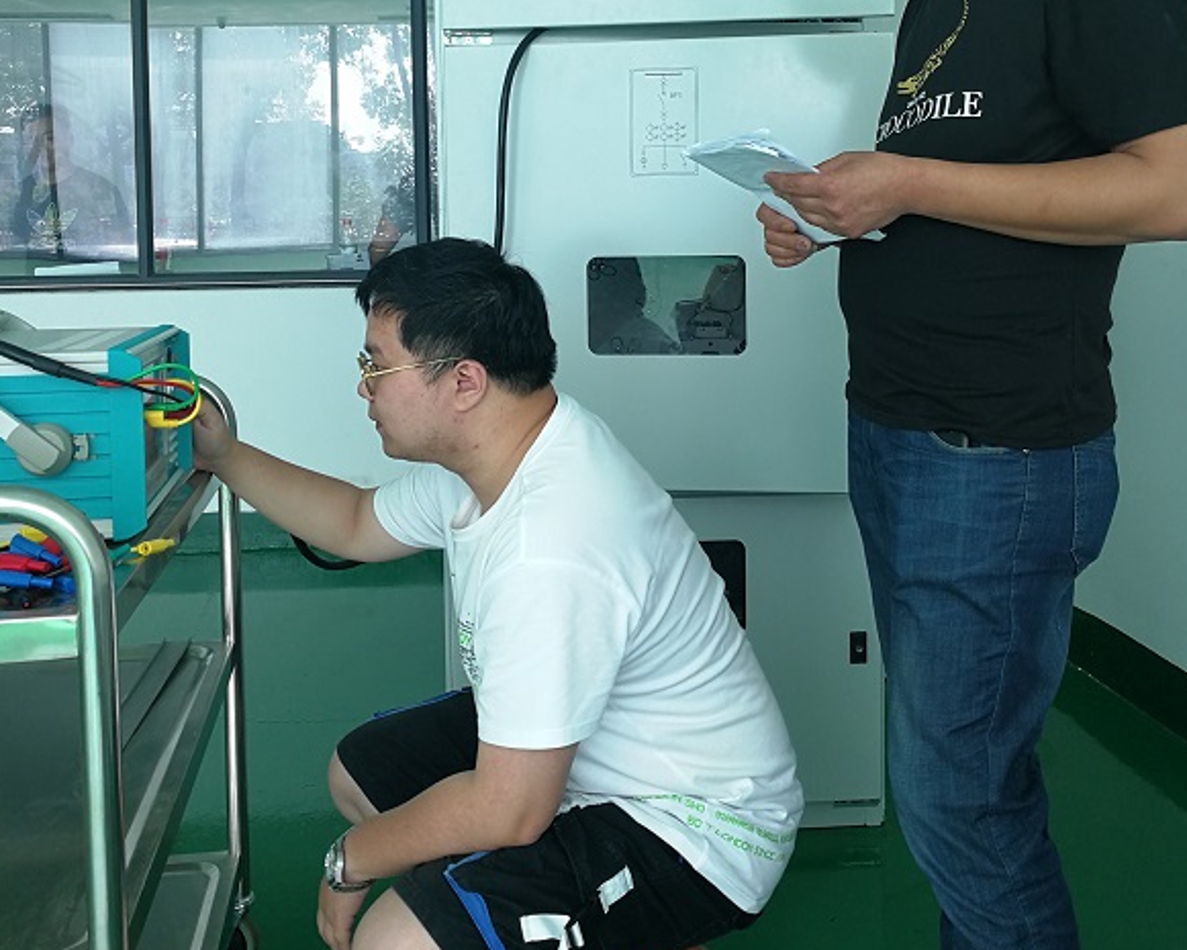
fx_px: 1265
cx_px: 599
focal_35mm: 36
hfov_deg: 50.3
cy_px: 278
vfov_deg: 40.4
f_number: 2.2
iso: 80
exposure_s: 1/50
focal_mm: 3.95
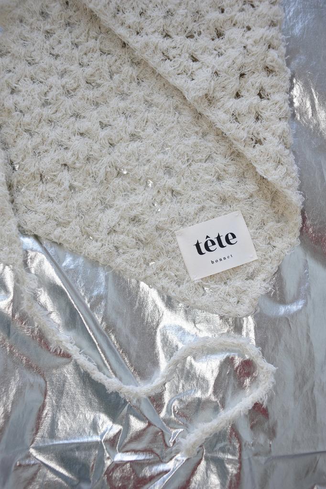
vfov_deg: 54.4
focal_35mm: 35
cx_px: 163
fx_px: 476
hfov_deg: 37.8
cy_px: 244
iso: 800
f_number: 4
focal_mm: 35
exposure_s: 1/250
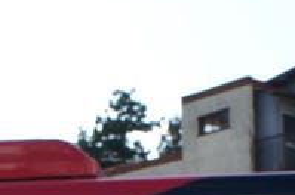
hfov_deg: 10.4
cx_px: 166
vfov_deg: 6.7
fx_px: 1628
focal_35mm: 199
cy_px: 357
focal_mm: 22
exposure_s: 1/250
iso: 200
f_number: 8
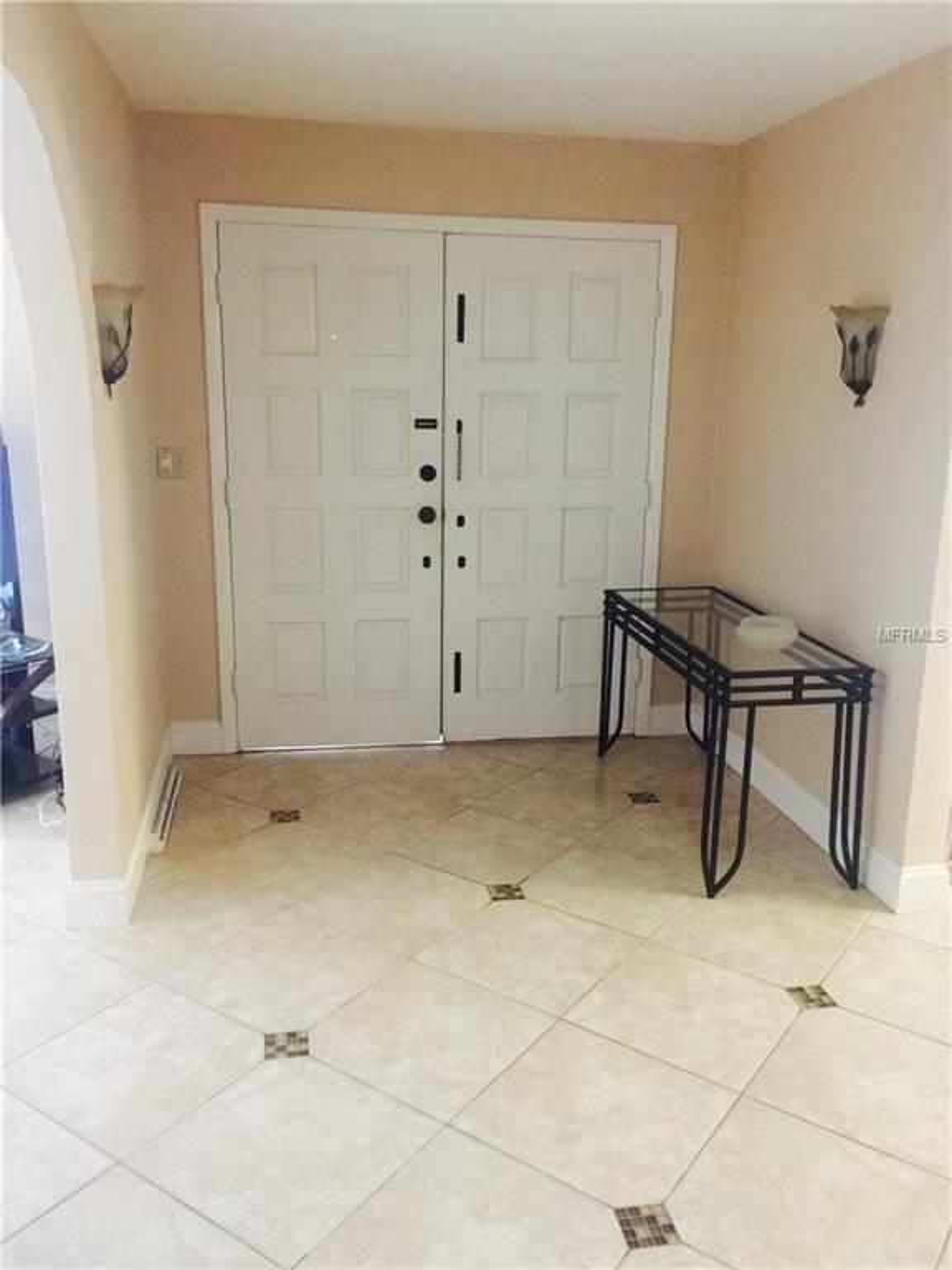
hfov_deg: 48.2
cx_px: 476
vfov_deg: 61.7
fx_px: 1063
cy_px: 635
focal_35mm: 29
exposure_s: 1/4
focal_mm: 4.15
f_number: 2.2
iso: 125
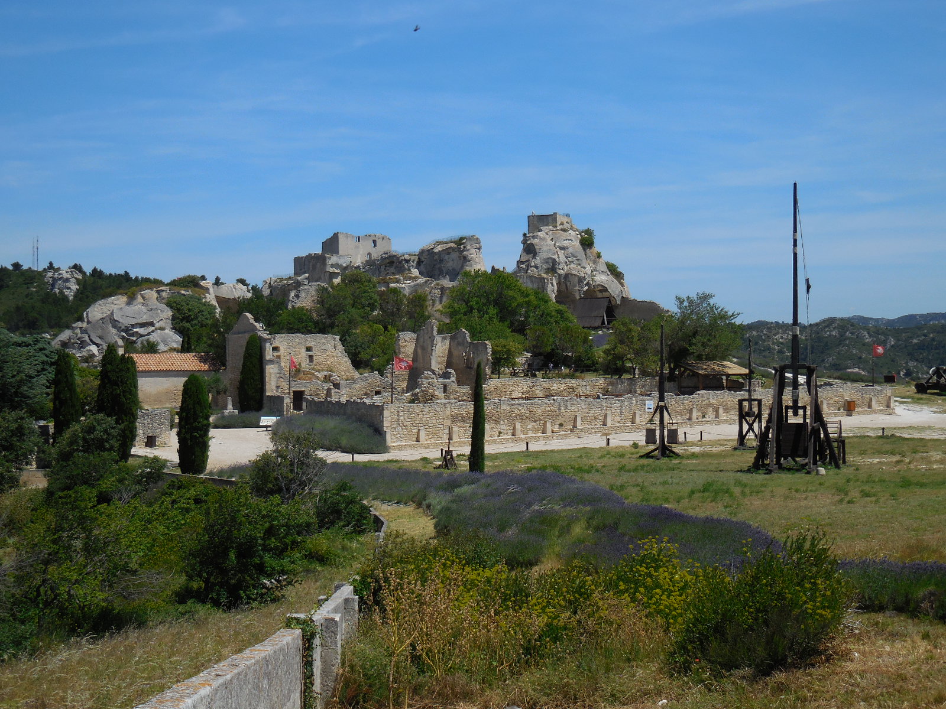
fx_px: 1421
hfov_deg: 36.8
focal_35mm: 52
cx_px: 473
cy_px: 354
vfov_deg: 28.0
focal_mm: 9.4
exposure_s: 1/1600
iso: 125
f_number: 4.3
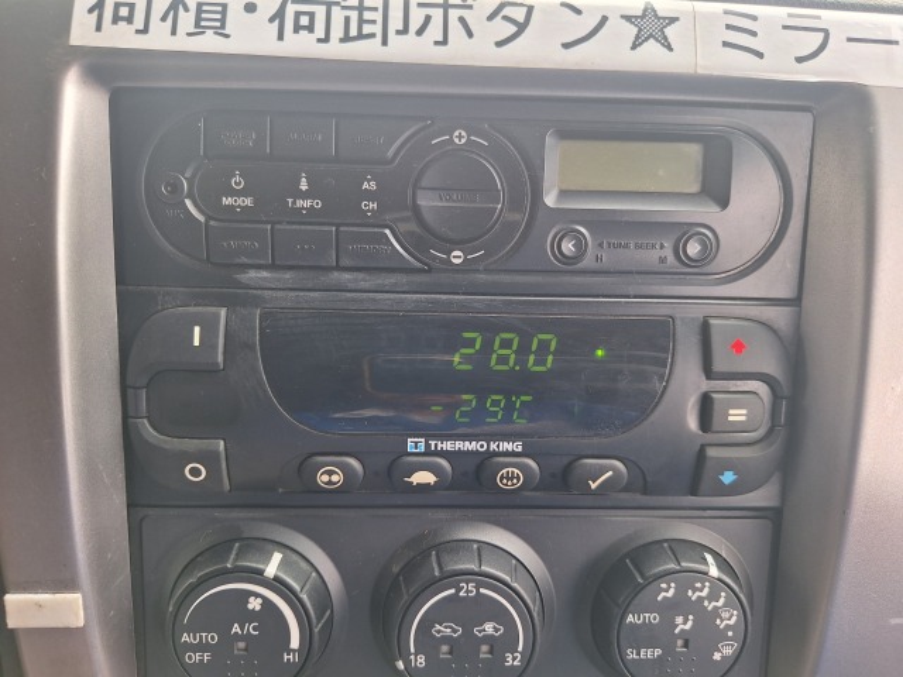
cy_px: 338
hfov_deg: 73.9
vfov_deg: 58.9
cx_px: 452
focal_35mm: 23
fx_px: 600
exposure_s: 1/122
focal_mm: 5.54
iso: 40
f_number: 1.8
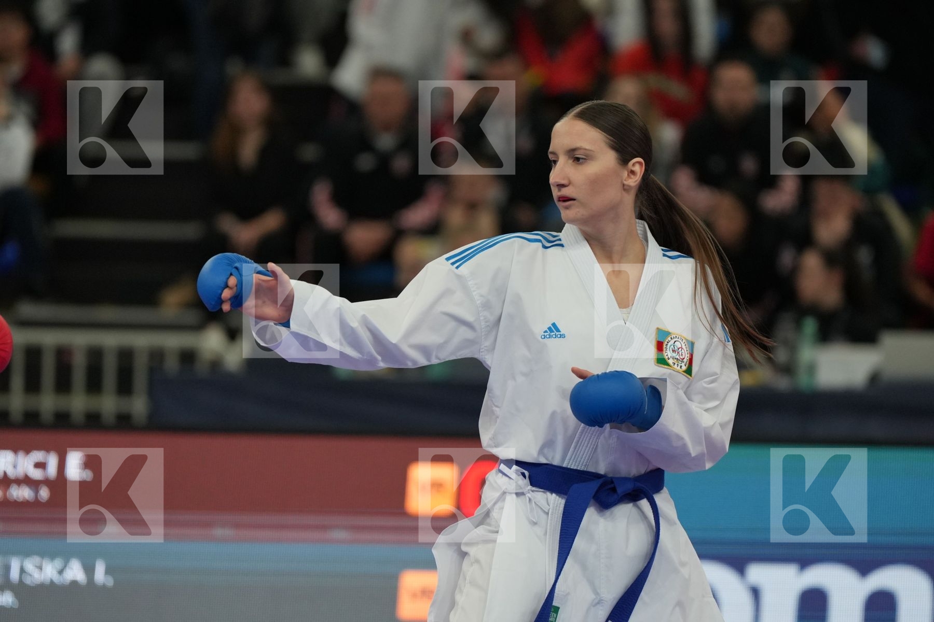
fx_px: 7783
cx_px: 467
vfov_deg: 4.6
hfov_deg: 6.9
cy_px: 311
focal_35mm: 300
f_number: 2.8
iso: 1600
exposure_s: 1/1000
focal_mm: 200
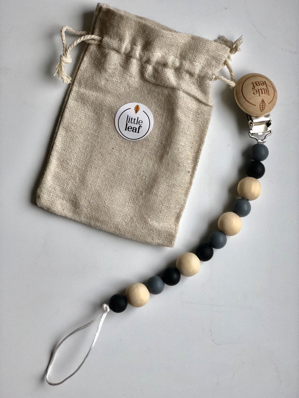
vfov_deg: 36.8
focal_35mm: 52
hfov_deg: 28.0
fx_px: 599
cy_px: 199
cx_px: 150
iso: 100
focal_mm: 6
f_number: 2.4
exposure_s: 1/50
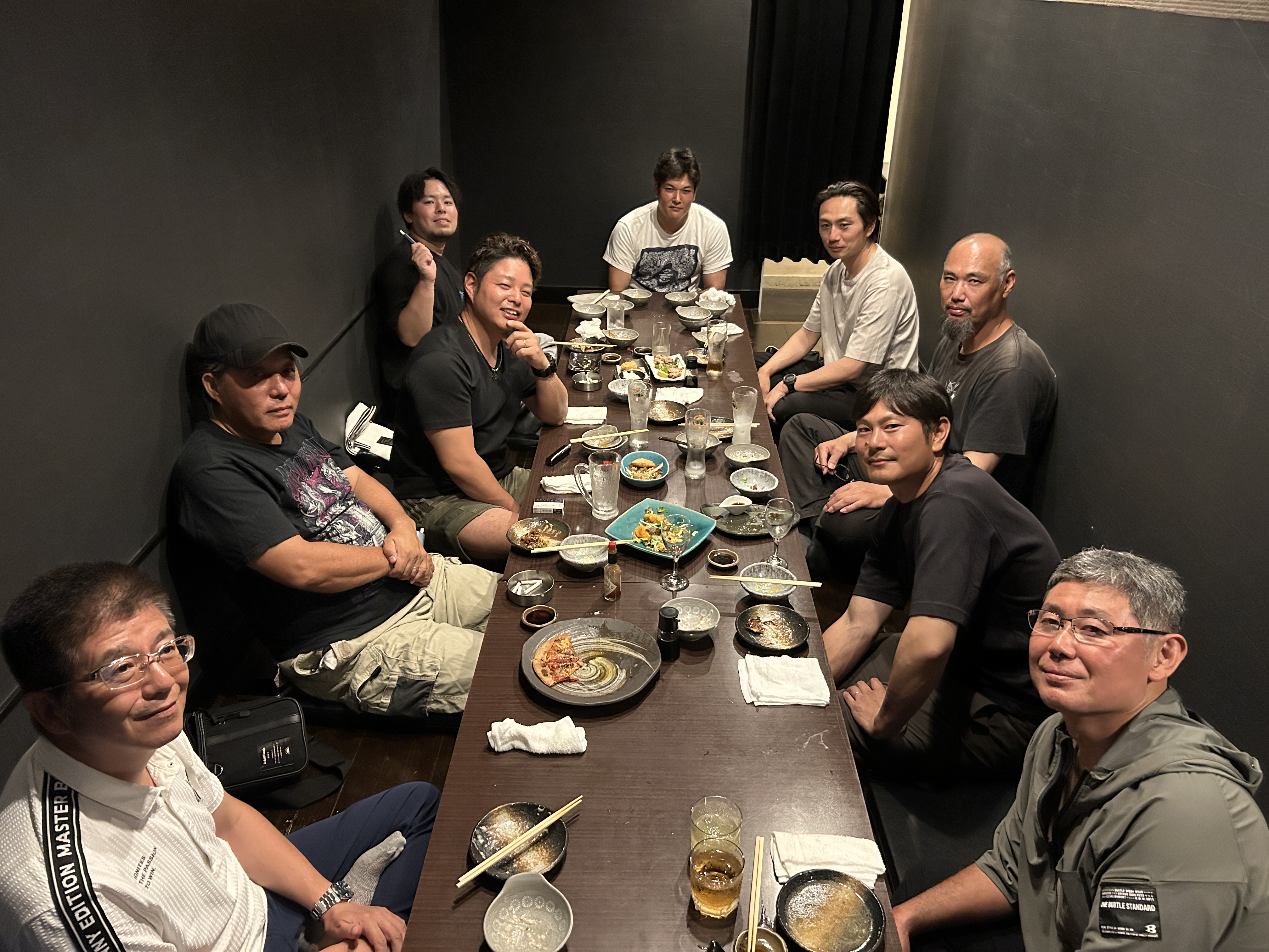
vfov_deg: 53.1
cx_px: 634
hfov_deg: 67.3
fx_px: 953
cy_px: 476
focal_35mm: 26
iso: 1000
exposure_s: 1/30
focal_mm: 5.7
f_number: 1.5
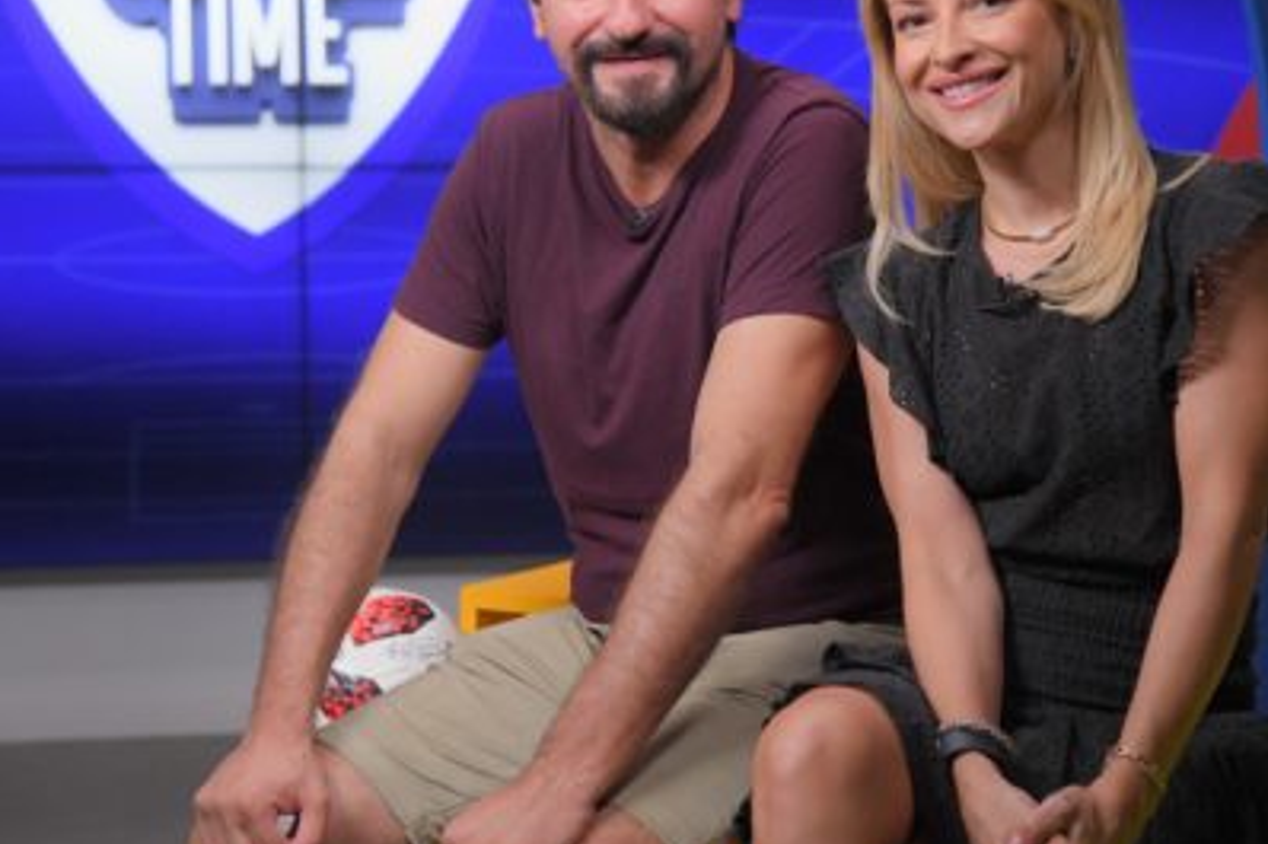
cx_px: 777
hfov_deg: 20.2
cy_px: 220
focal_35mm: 101
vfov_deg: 13.5
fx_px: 3556
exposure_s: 1/500
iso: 5000
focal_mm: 65
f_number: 4
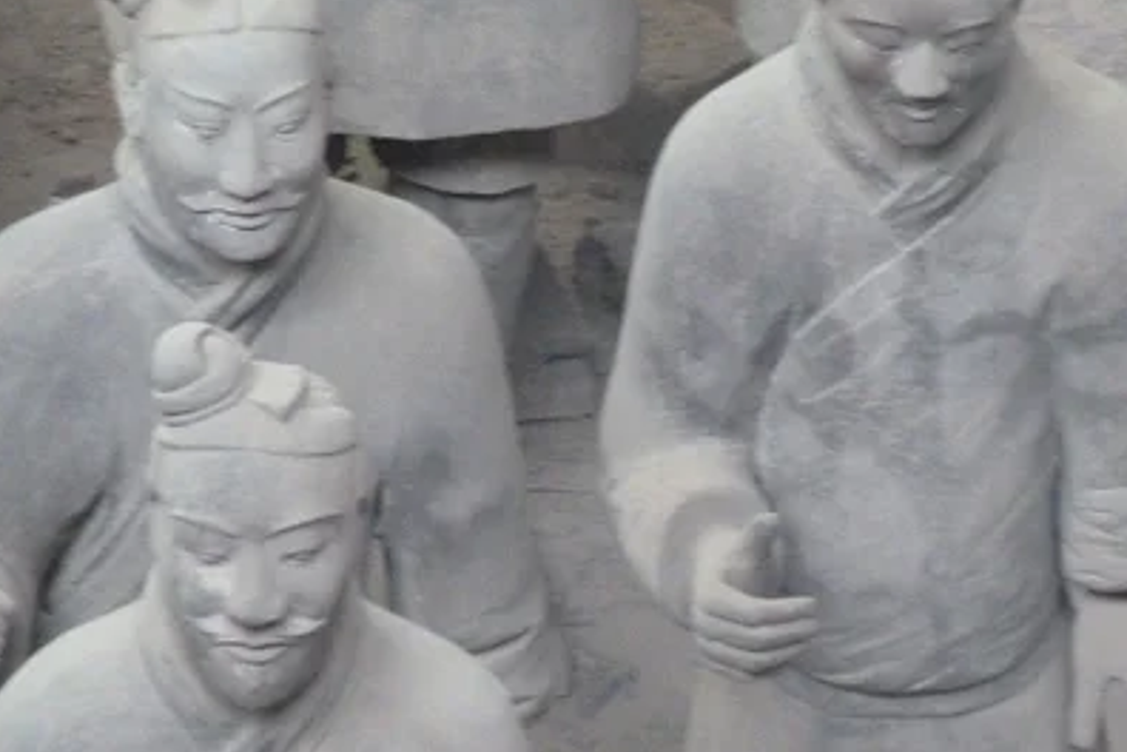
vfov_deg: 2.7
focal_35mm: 503
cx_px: 561
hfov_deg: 4.1
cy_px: 269
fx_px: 15745
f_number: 4.9
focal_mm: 49.2
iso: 800
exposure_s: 1/50
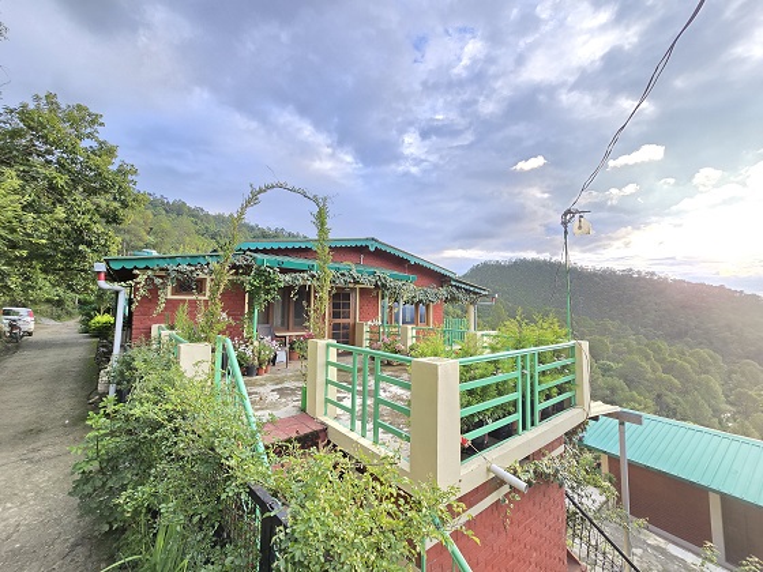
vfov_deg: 89.9
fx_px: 287
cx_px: 382
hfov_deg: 106.2
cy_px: 286
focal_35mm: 13
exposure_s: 1/50
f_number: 2.2
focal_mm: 2.2
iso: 50
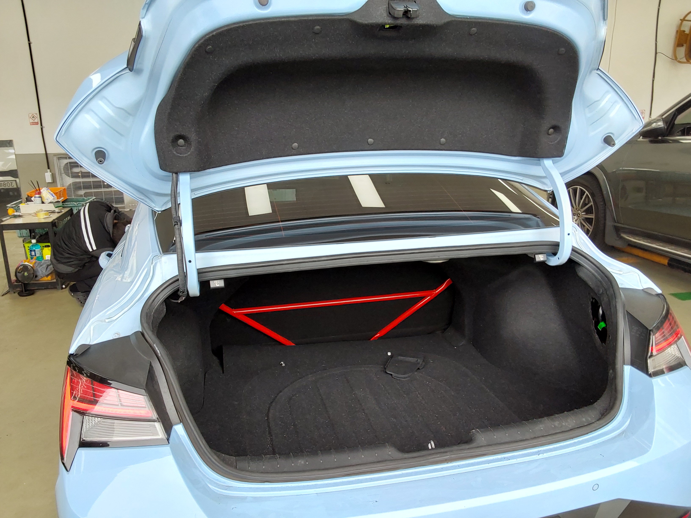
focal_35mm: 28
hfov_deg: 63.4
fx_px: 559
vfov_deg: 49.7
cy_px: 259
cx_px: 346
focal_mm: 2.91
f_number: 1.9
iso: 50
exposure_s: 1/136
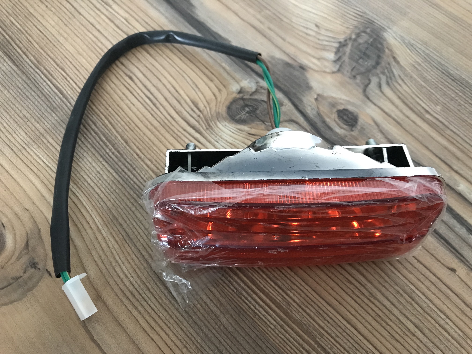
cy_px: 177
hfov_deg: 63.4
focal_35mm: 28
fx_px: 382
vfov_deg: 49.7
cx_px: 236
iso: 100
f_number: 1.8
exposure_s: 1/10
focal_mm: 3.99
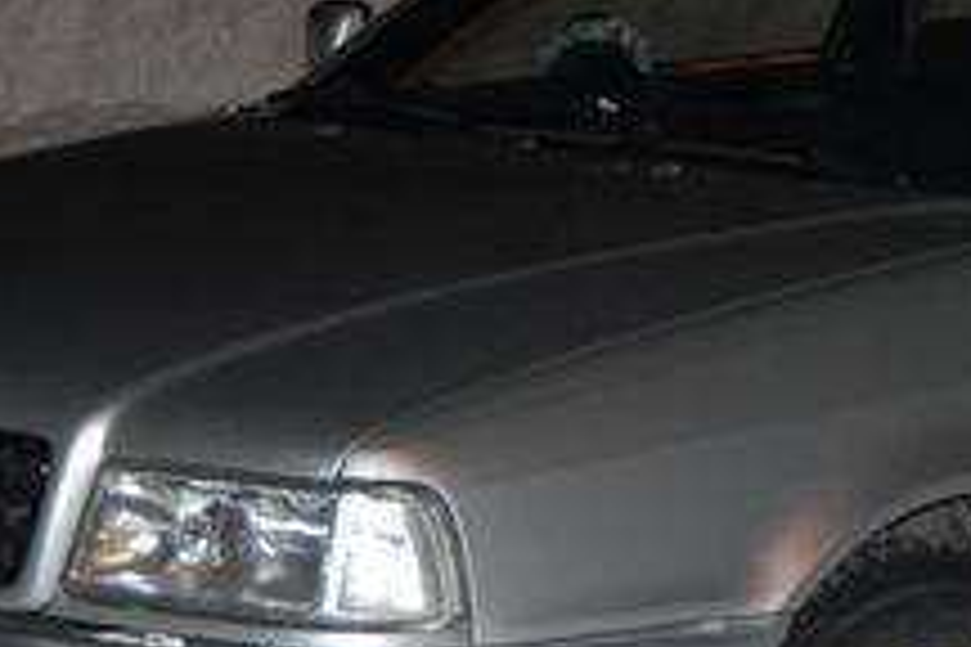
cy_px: 368
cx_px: 818
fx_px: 4558
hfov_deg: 12.1
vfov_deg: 8.1
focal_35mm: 169
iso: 400
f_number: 4.8
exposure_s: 1/60
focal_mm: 38
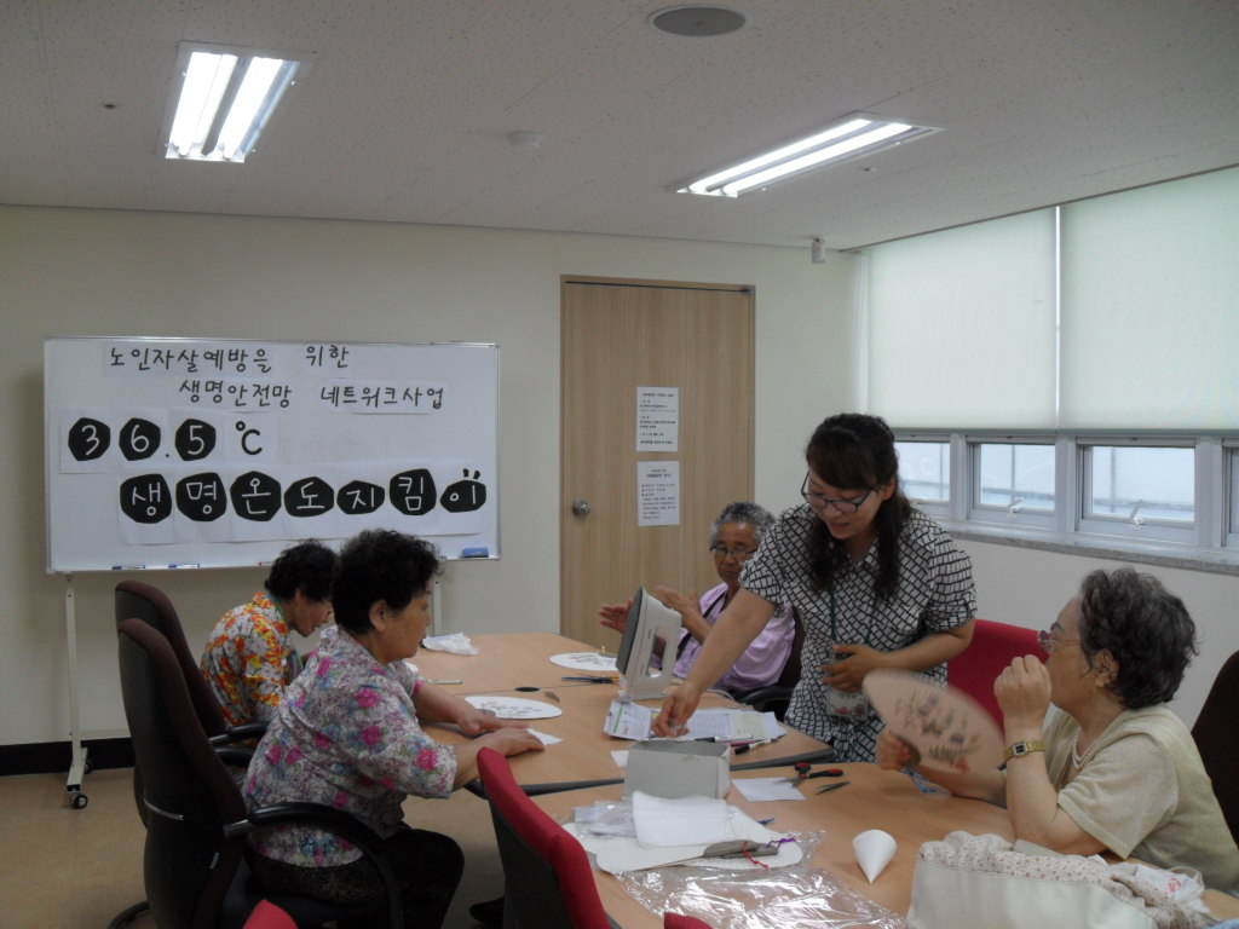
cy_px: 464
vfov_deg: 40.7
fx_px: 1253
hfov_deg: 52.6
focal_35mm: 35
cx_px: 620
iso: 100
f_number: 2.8
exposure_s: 1/45
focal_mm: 6.2
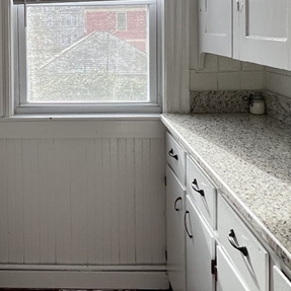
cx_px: 61
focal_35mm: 41
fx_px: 390
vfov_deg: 38.7
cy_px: 42
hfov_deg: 39.4
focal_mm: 1.57
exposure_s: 1/253
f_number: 1.8
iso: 32
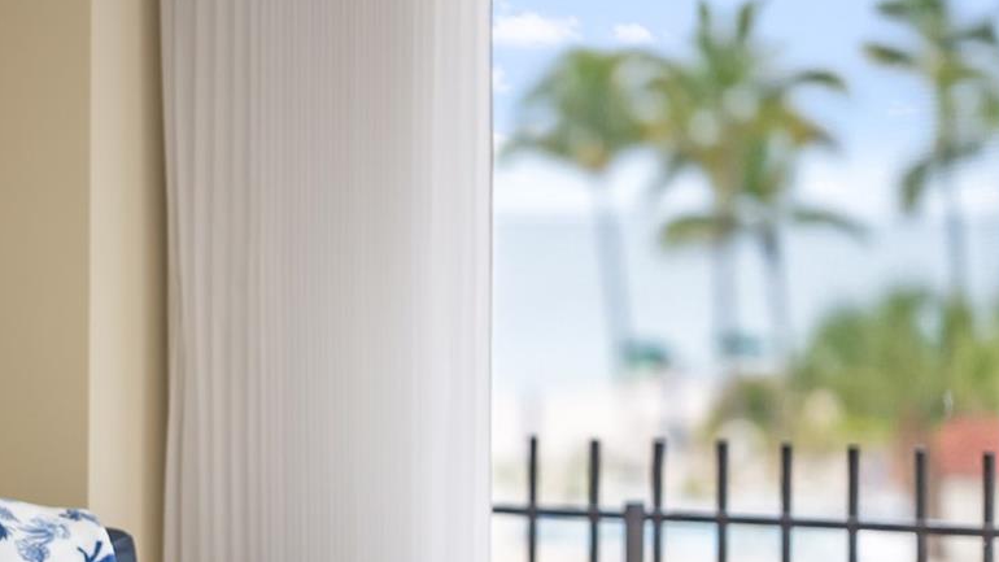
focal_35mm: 185
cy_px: 501
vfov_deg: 6.5
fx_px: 4900
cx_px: 370
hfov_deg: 11.6
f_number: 1.4
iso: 160
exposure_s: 1/160
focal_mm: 85
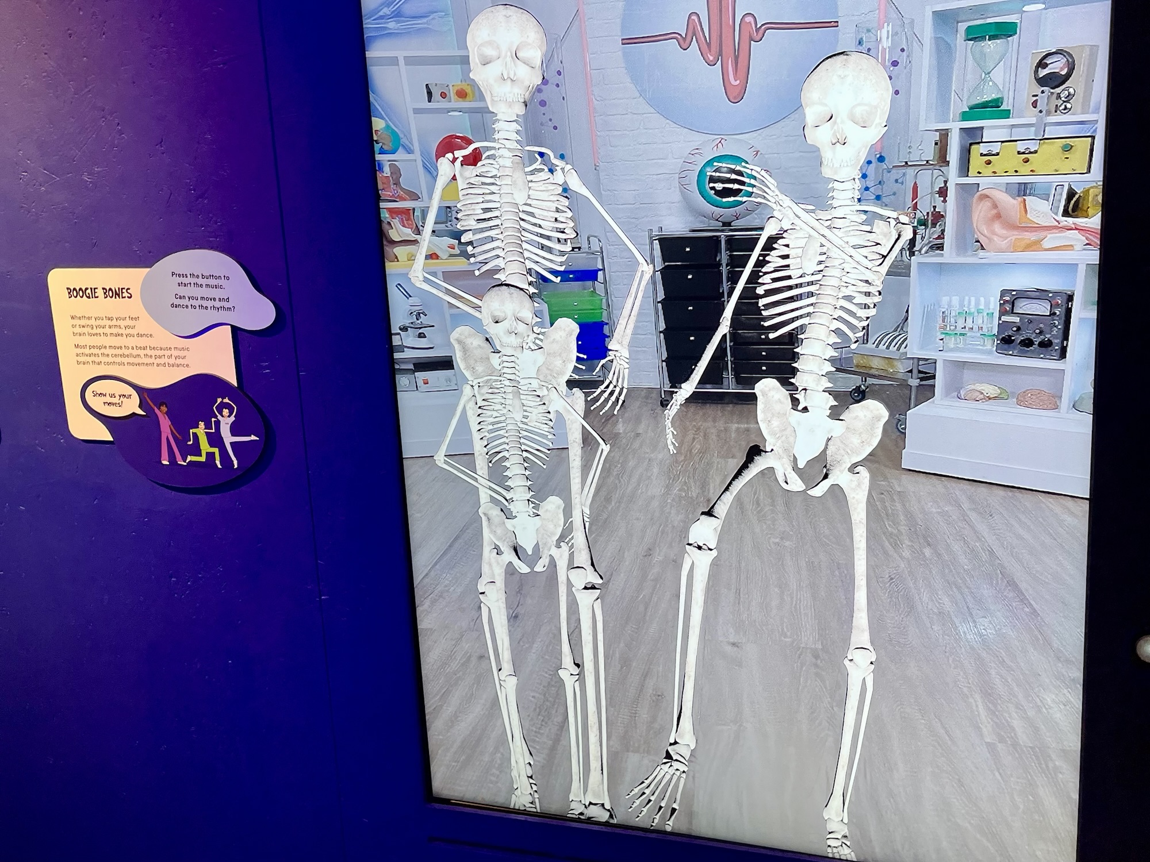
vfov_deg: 53.1
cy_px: 431
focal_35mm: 26
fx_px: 864
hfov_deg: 67.3
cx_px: 575
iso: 64
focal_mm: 5.1
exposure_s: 1/103
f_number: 1.6
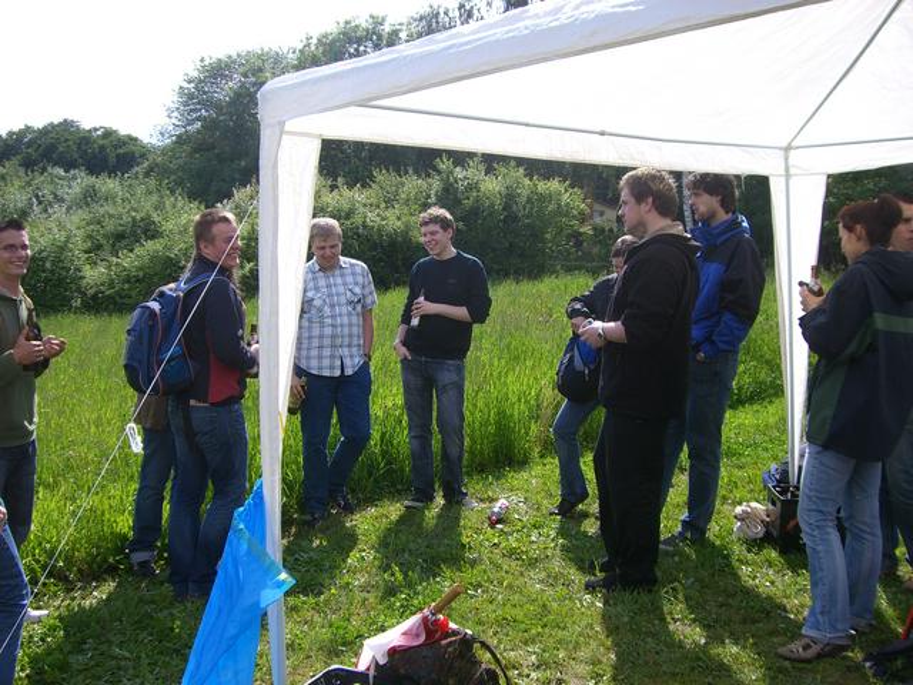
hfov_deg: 49.0
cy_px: 342
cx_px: 456
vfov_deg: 37.7
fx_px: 1002
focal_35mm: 38
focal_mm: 6.2
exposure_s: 1/400
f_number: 4.3
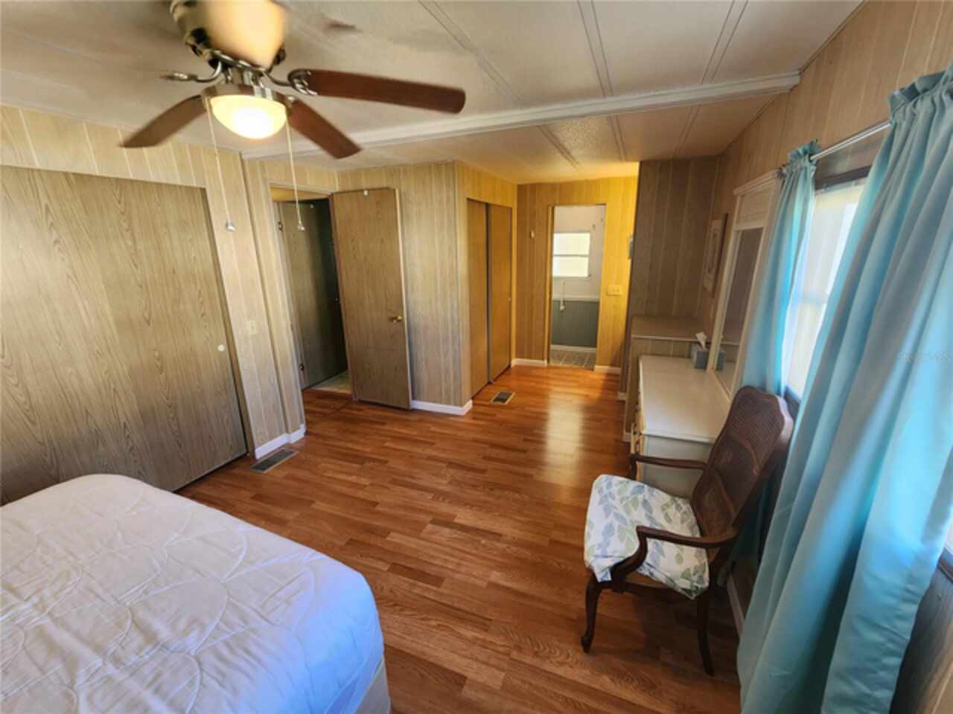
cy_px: 357
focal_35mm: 13
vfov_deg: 89.9
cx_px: 476
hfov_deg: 106.2
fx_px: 358
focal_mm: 2.2
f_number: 2.2
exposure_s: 1/60
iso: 200
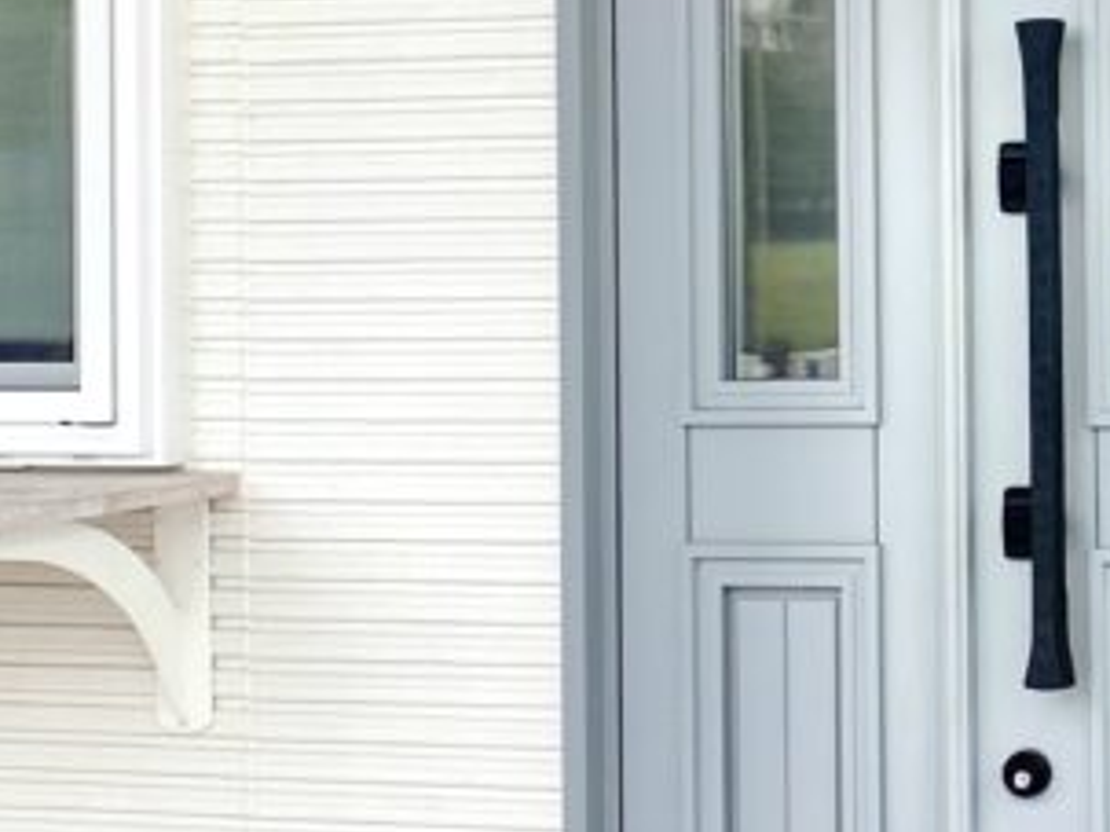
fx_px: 3526
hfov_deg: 16.8
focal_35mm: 110
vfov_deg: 13.4
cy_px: 110
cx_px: 1451
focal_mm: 4.25
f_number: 1.8
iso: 32
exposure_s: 1/942
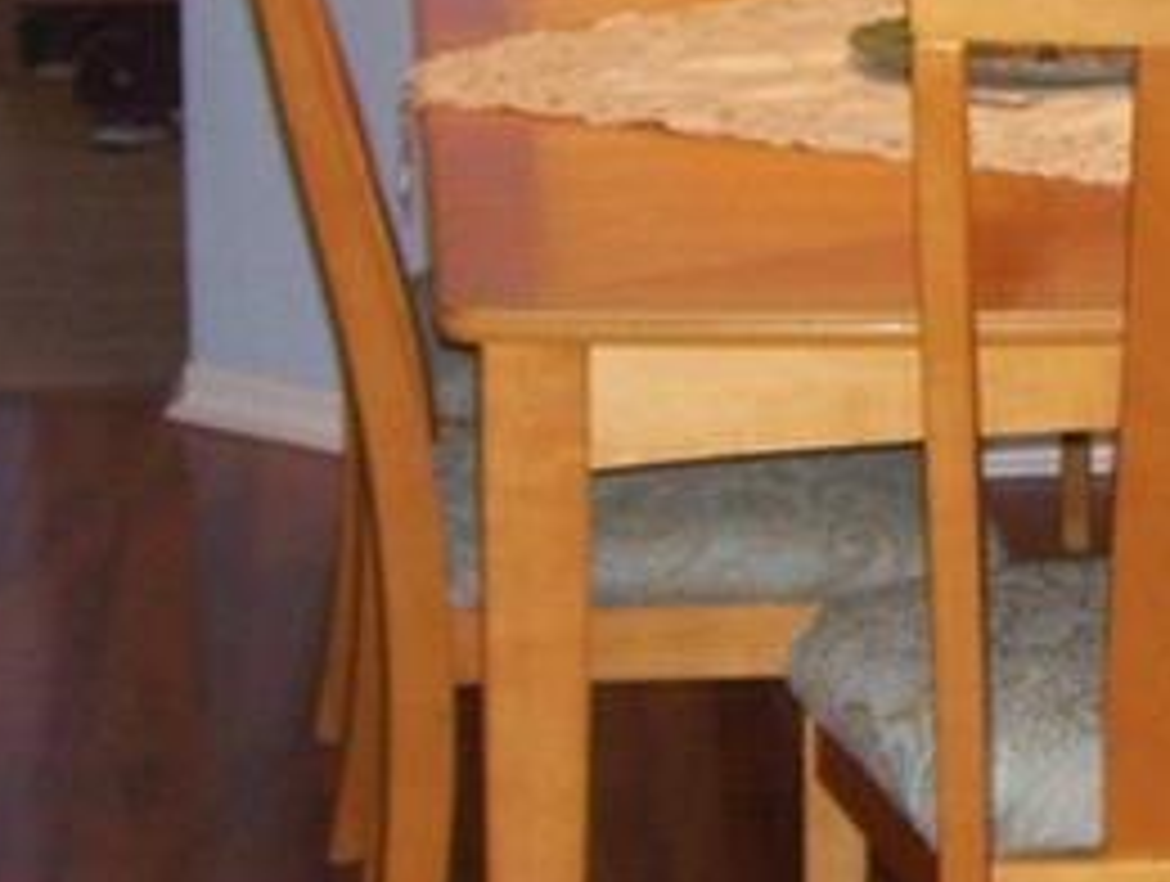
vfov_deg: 10.4
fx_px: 4775
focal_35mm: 141
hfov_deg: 13.6
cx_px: 1359
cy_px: -184
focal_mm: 6
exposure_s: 1/60
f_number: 2.7
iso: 200
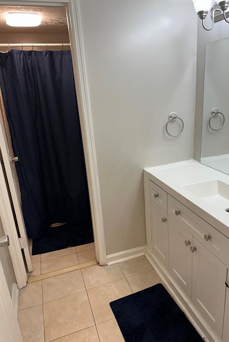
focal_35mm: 26
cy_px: 171
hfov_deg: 49.5
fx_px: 248
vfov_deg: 69.4
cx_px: 129
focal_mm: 6.86
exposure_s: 1/120
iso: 100
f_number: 1.78
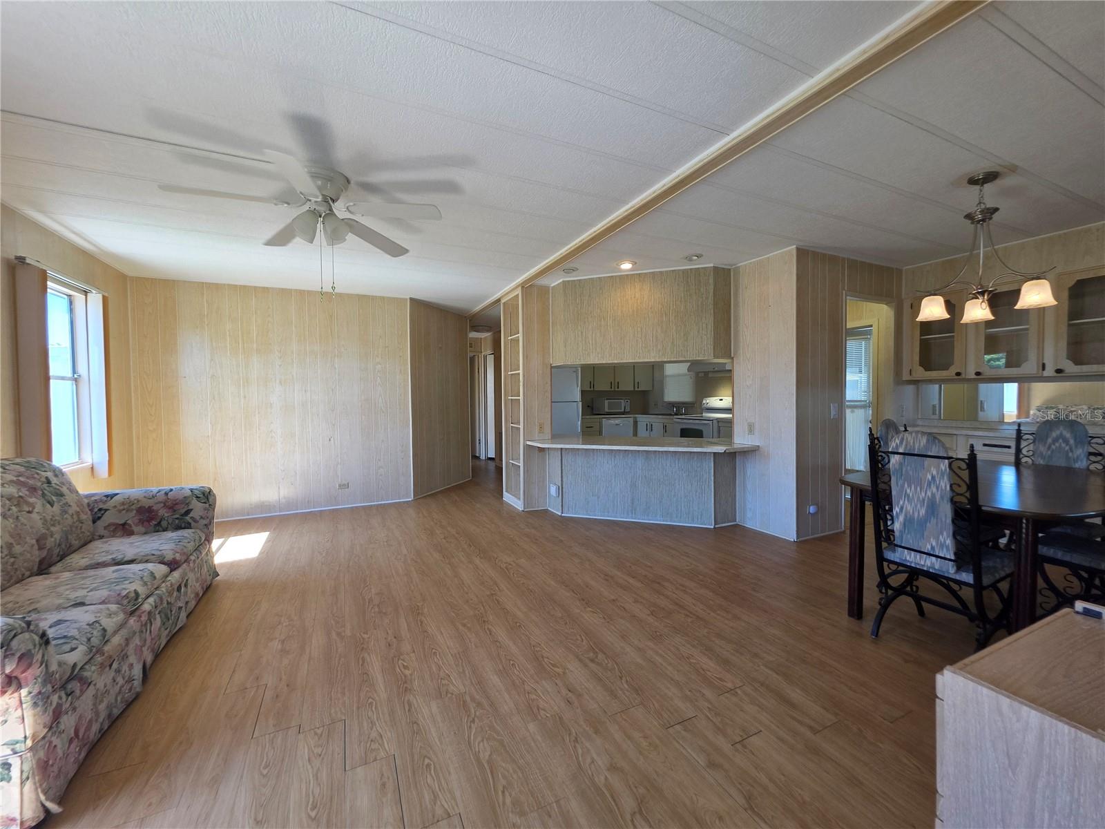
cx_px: 552
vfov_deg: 89.9
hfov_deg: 106.2
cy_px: 414
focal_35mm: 13
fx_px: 415
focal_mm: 2.2
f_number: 1.9
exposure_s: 1/120
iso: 50
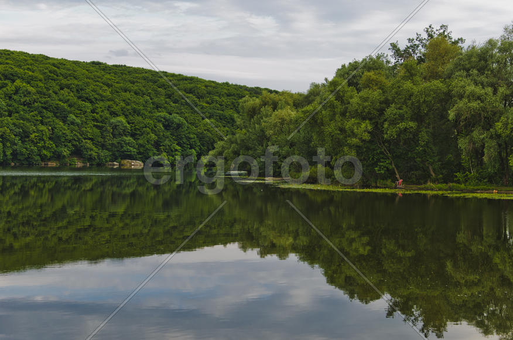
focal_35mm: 52
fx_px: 746
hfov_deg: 37.9
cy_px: 170
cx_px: 256
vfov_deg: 25.6
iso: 100
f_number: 4.5
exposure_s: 1/80
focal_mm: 35
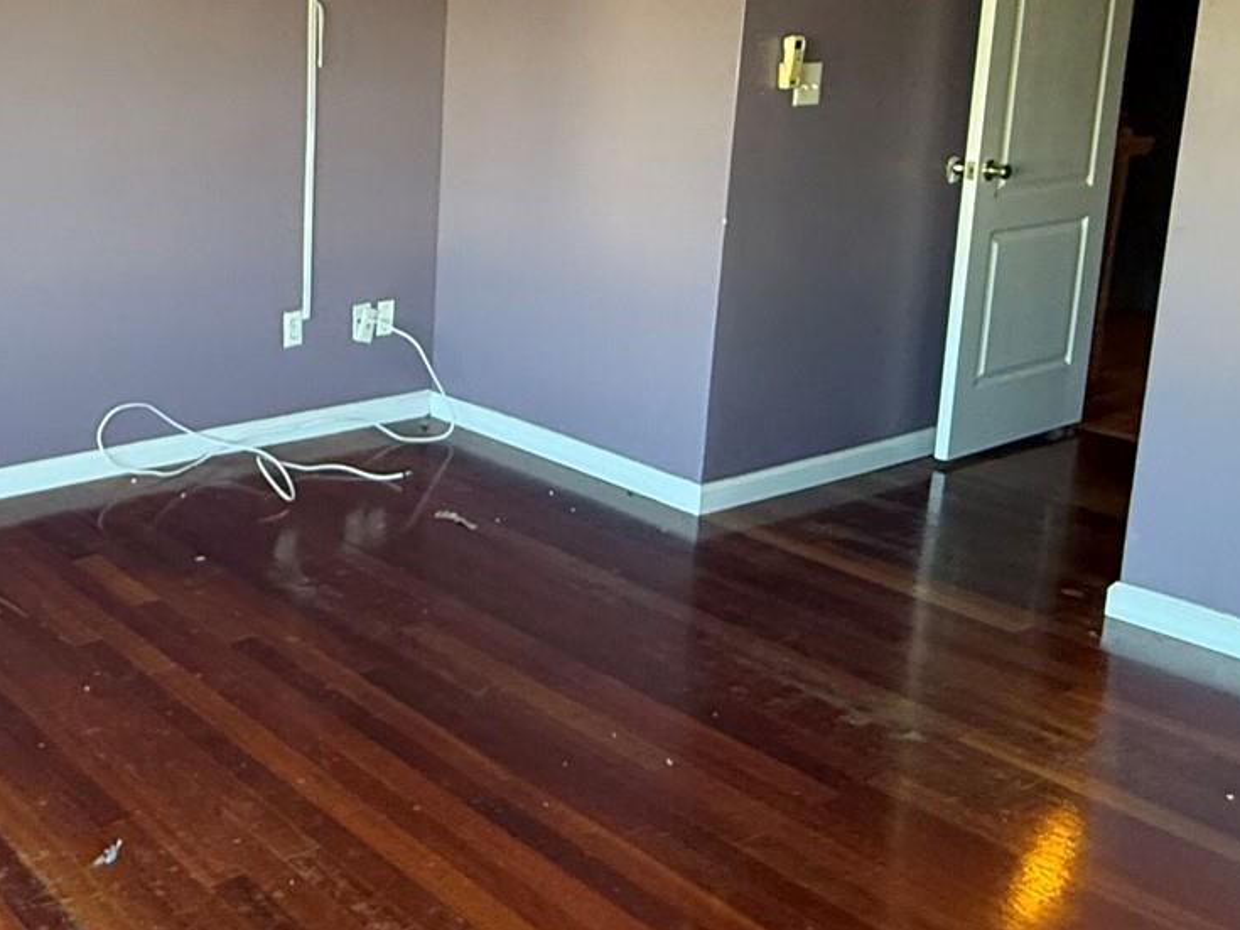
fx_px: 1397
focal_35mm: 39
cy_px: 257
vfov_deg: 36.1
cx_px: 103
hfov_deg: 43.4
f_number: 2.2
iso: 400
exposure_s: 1/74
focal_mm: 2.22
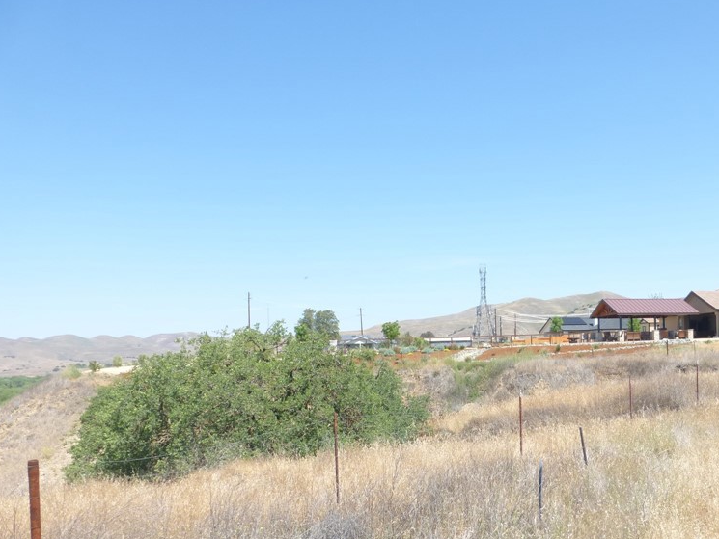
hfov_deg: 54.4
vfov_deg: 42.5
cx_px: 467
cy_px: 350
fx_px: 686
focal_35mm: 33
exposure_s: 1/500
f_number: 4
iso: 100
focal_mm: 4.3
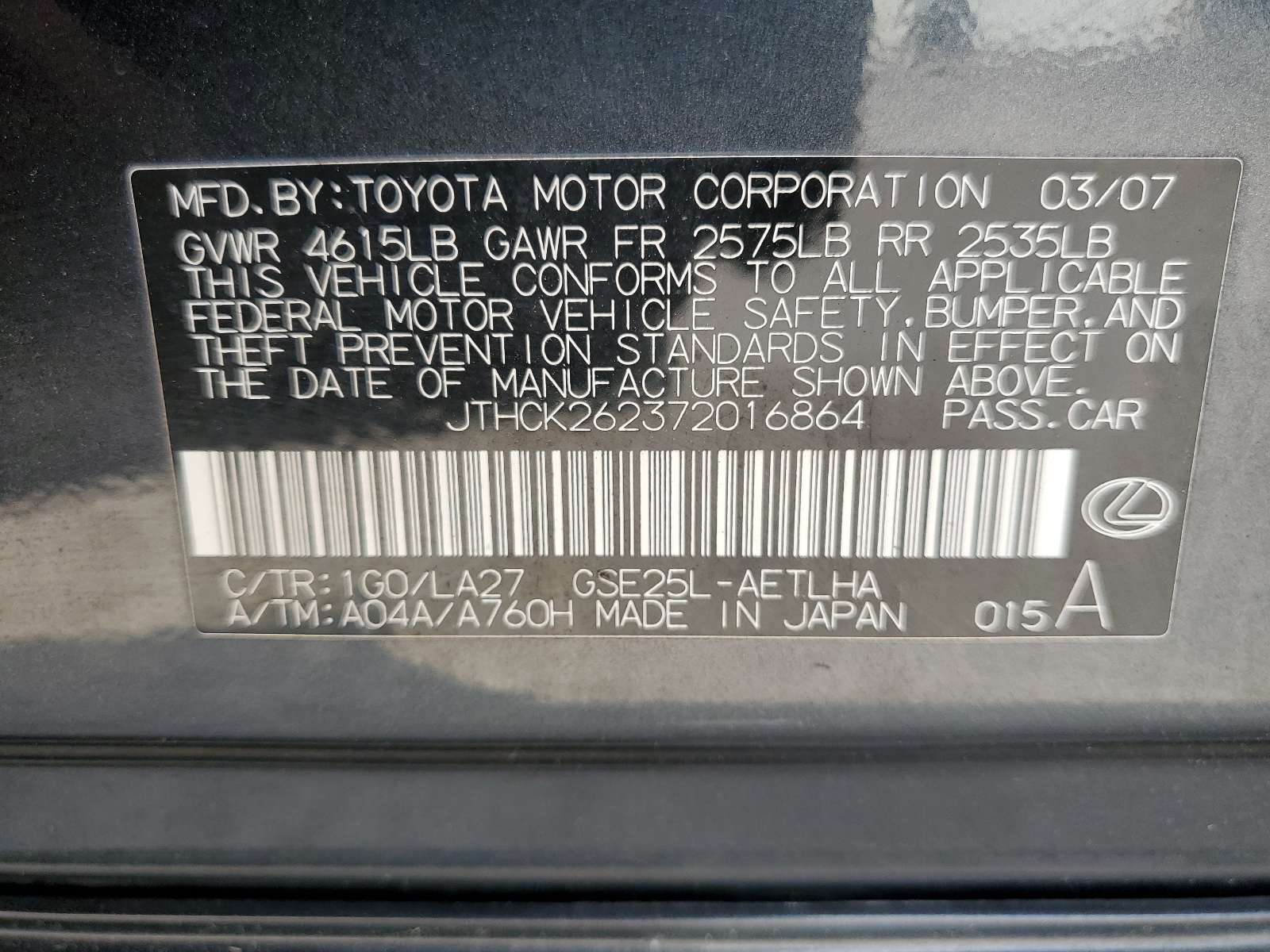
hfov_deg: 67.3
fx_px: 954
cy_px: 476
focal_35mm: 26
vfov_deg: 53.1
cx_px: 635
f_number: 1.5
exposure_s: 1/333
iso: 50
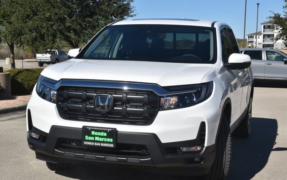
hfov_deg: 30.2
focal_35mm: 68
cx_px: 144
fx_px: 532
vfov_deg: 19.2
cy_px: 95
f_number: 11
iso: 200
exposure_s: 1/500
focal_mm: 44
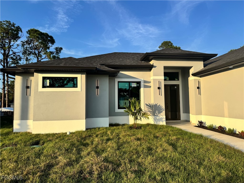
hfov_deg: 71.6
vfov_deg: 56.8
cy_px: 92
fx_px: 169
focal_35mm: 24
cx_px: 122
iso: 80
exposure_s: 1/3597
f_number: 1.78
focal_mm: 6.76
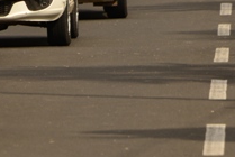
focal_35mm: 1100
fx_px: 7191
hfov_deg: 1.9
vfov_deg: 1.3
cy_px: 57
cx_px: 56
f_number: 8
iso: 100
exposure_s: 1/500
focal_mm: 300
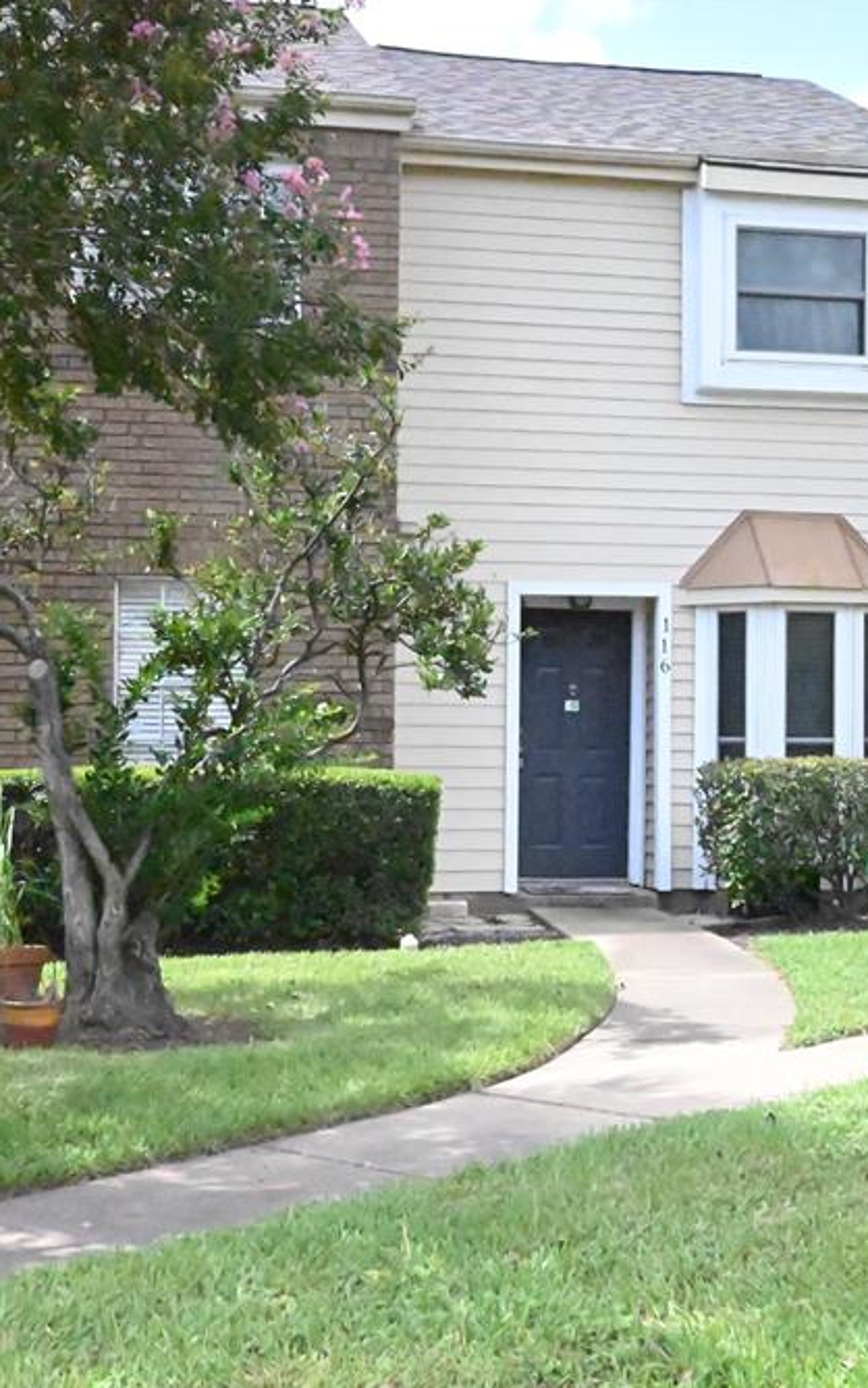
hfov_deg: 25.4
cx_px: 530
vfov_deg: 39.7
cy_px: 703
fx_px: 1920
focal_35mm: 51
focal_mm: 32.5
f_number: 20
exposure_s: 1/8000
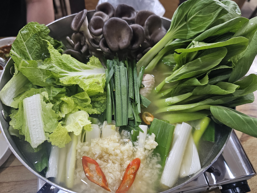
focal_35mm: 23
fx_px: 171
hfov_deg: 73.9
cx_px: 128
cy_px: 96
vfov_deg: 58.9
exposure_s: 1/120
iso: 250
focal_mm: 6.3
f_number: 1.7
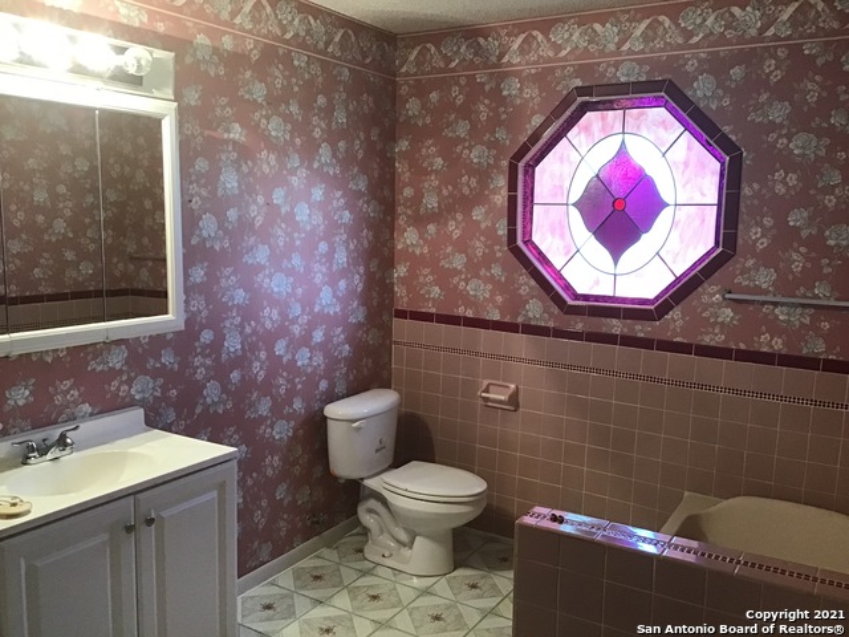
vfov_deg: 45.4
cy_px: 318
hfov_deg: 58.4
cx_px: 424
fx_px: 760
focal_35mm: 31
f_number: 2.4
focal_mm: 3.3
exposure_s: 1/30
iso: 125
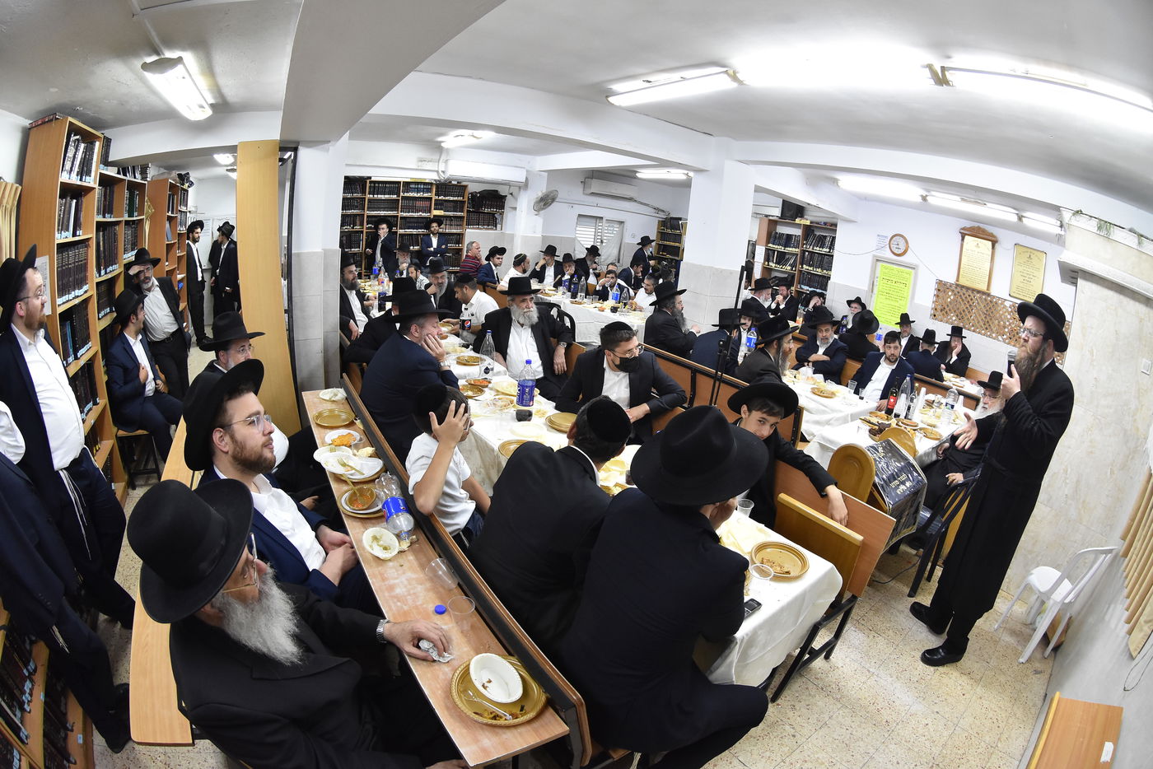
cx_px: 576
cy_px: 384
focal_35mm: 16
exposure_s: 1/80
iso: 1600
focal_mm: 10.5
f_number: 5.6
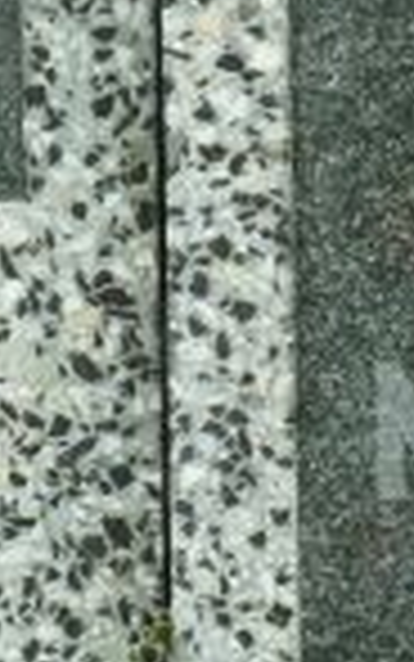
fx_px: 7971
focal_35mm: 442
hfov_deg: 3.0
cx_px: 792
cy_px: 450
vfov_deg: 4.8
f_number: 4.4
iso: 160
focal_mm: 21
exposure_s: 1/125
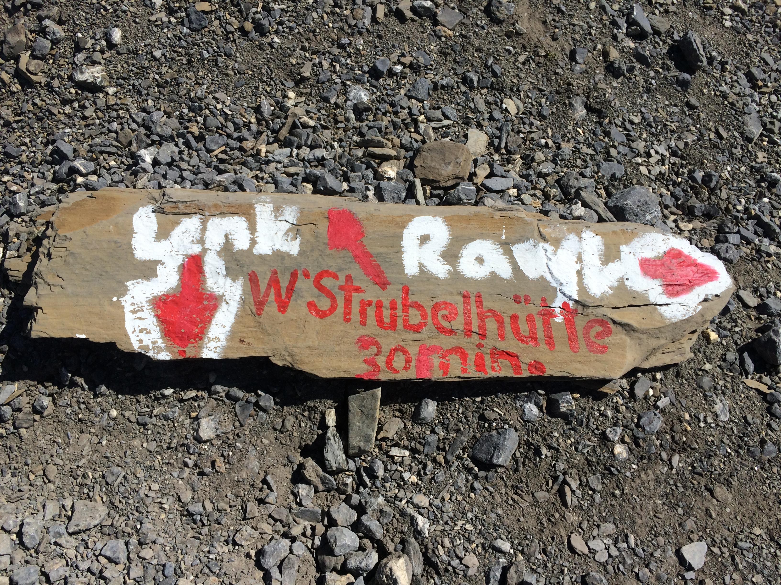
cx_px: 390
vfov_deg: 48.2
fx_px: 654
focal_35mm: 29
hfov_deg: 61.7
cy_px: 292
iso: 32
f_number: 2.2
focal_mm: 4.15
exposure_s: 1/4566
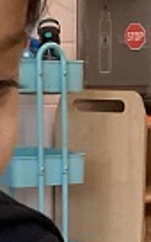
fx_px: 1060
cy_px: 562
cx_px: 85
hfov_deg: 8.1
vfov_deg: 11.1
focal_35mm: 161
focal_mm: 3.3
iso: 250
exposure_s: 1/60
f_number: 2.4
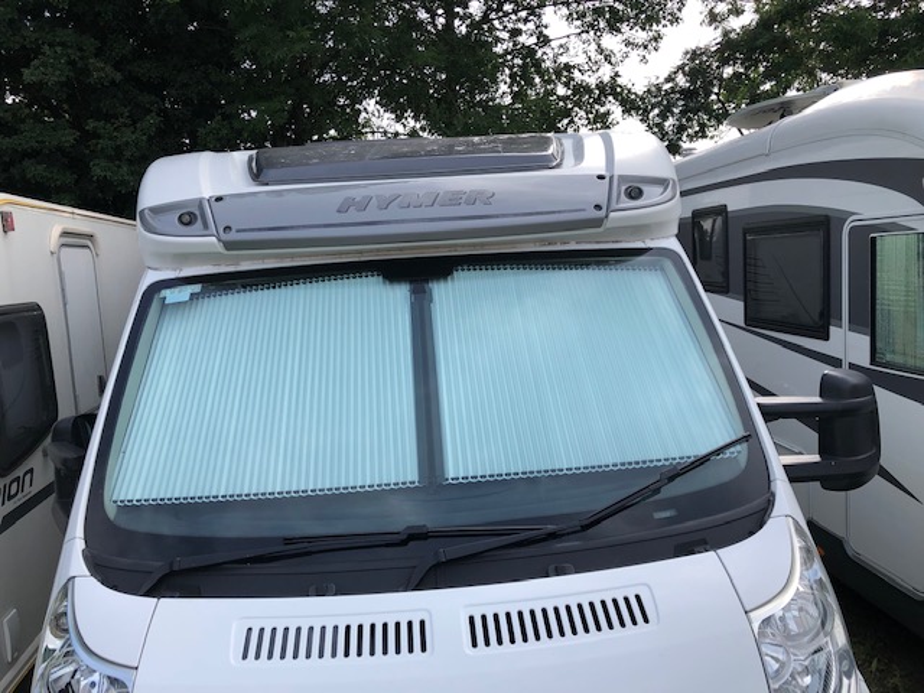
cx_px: 462
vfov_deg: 49.7
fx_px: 747
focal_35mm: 28
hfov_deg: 63.4
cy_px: 346
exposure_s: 1/1043
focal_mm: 3.99
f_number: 1.8
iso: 20
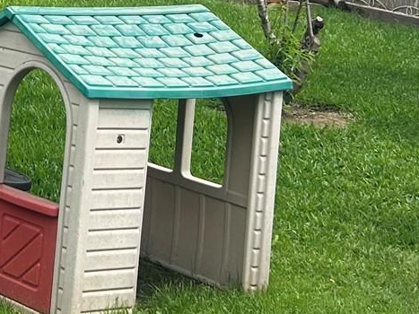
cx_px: -102
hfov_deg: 16.5
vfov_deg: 12.6
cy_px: -90
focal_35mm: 114
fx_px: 1380
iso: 50
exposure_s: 1/991
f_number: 1.5
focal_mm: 5.7
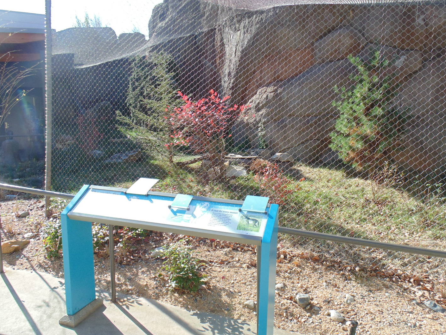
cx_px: 237
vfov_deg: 54.9
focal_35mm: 25
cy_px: 163
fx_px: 322
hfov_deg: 69.3
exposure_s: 1/320
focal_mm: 4
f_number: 3.1
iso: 80
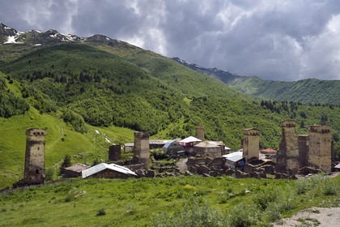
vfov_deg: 53.1
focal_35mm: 24
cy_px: 114
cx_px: 170
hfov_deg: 73.7
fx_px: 227
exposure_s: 1/1250
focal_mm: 24
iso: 400
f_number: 9
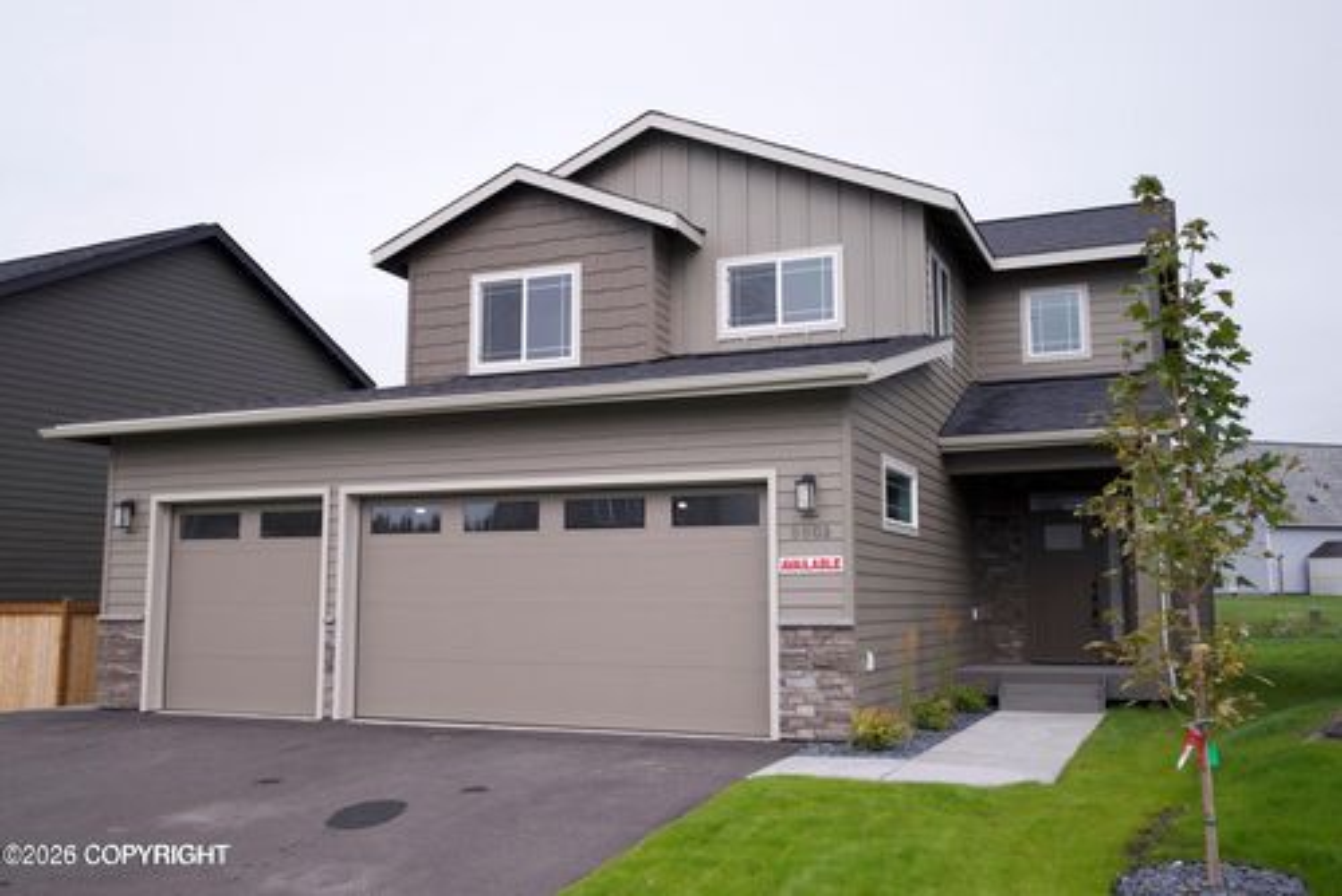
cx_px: 671
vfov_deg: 39.5
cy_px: 448
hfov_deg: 56.5
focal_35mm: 34
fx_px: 1249
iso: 100
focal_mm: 33.5
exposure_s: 1/250
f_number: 5
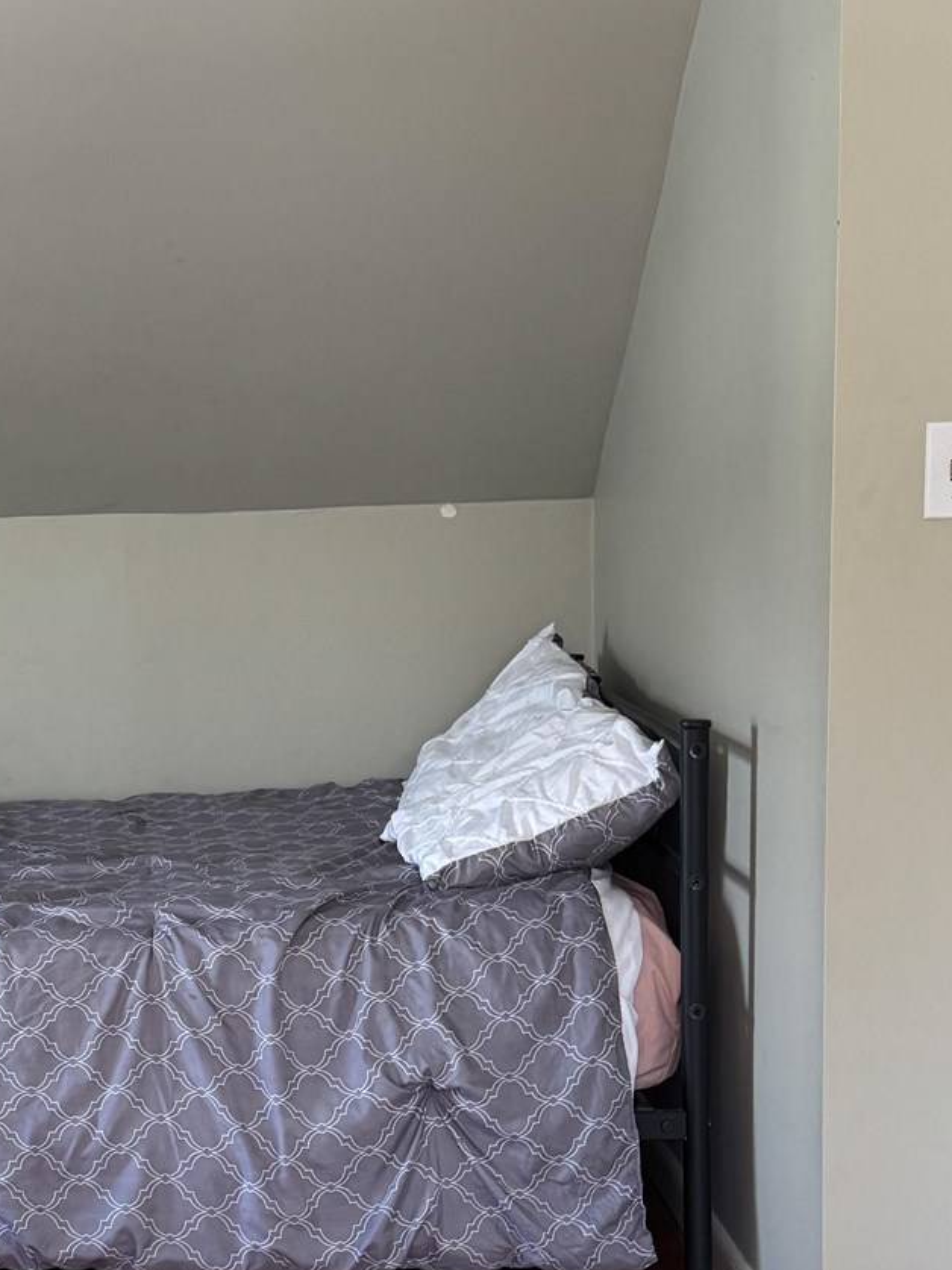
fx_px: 2421
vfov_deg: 29.1
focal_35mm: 66
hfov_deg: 21.8
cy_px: 893
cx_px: 129
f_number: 1.78
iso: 200
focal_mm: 6.76
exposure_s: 1/116
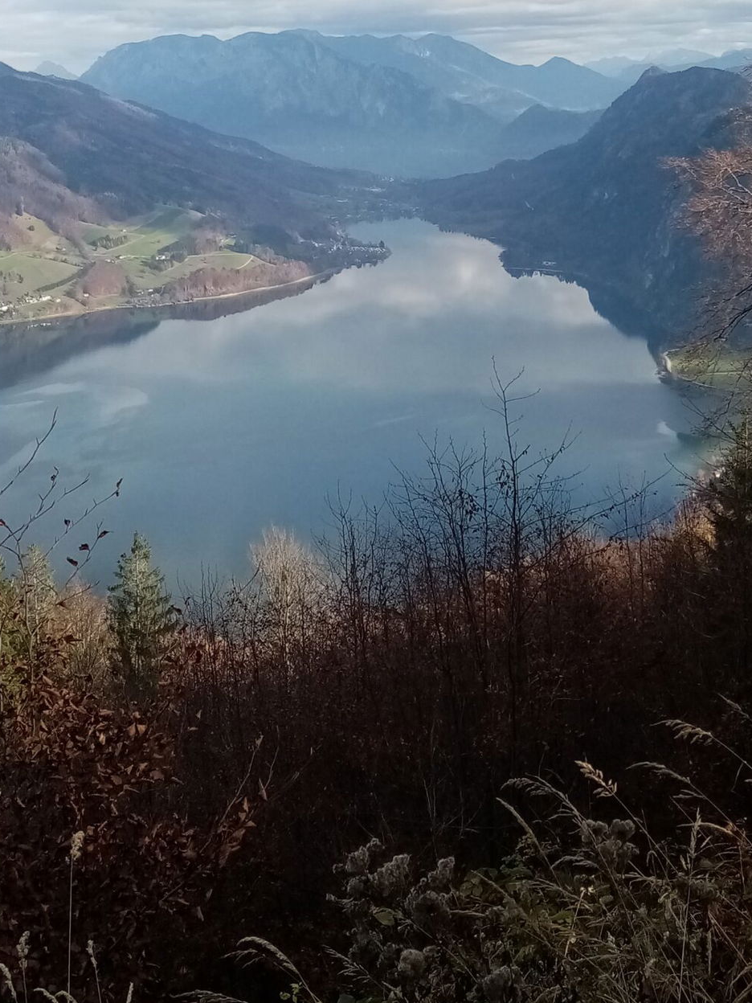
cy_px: 276
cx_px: 442
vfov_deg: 37.4
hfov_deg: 29.1
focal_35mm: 50
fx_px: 1448
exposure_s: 1/864
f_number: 1.8
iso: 103
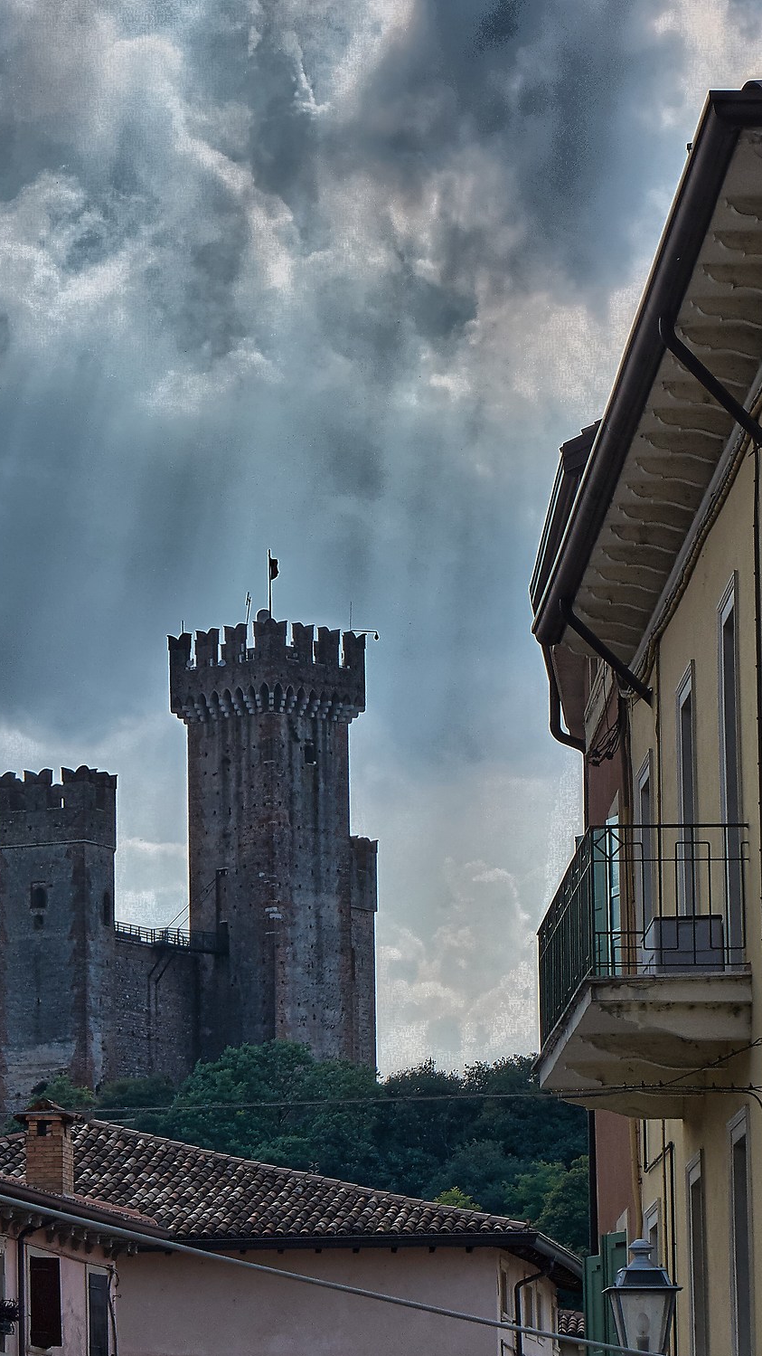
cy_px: 679
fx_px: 6323
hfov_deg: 6.9
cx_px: 46
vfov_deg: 12.2
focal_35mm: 176
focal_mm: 70
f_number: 11
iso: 100
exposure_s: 1/400
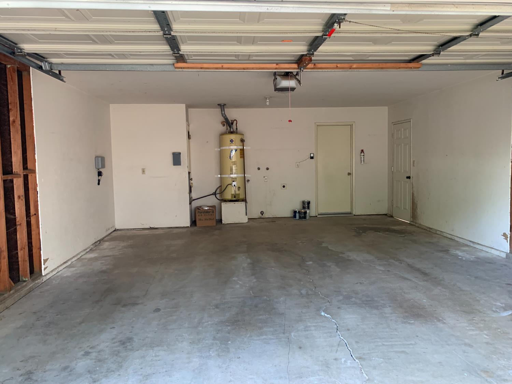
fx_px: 385
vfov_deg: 53.1
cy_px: 192
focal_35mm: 26
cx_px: 256
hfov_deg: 67.3
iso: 100
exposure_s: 1/98
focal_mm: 4.25
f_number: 1.8
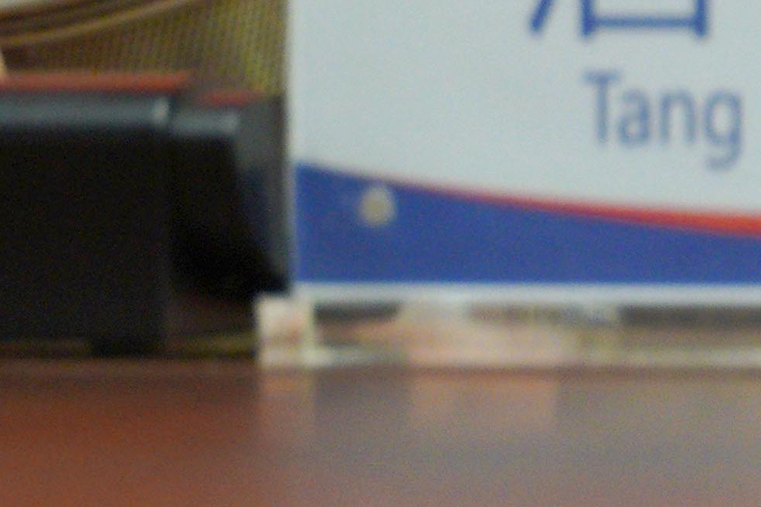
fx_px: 13715
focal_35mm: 649
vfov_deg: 2.1
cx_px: 1262
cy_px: -944
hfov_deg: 3.2
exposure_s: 1/50
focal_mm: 71
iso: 800
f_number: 5.6
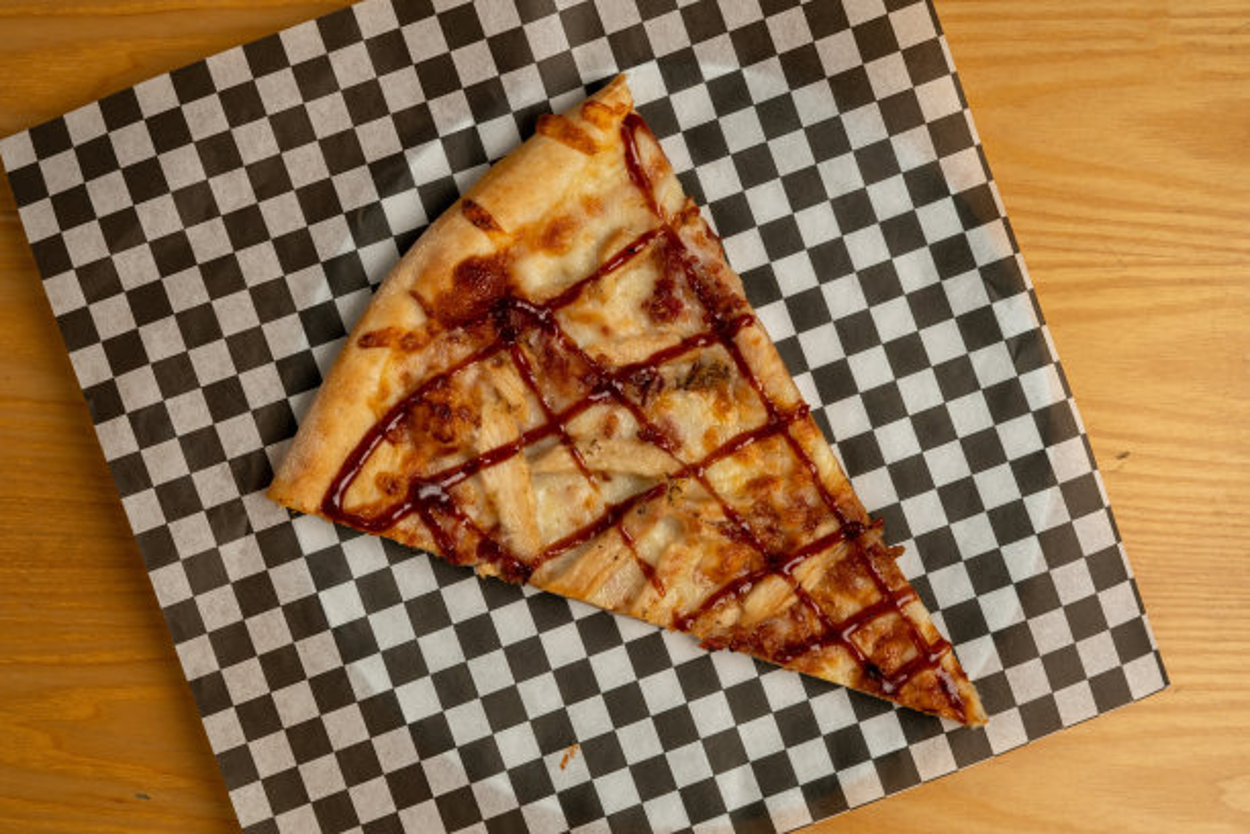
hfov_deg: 39.6
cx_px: 625
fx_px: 1736
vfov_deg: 27.0
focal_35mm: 50
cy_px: 417
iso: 400
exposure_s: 1/80
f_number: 5.6
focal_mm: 50
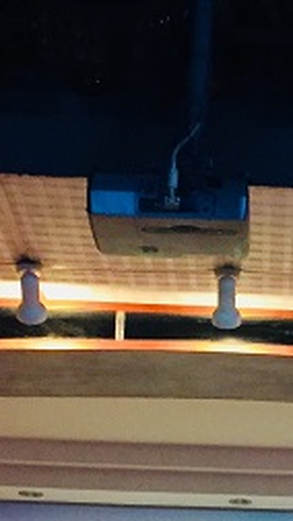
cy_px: 543
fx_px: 1559
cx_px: 355
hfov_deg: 10.6
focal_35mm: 113
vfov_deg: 18.4
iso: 250
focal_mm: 4.15
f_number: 2.2
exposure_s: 1/33
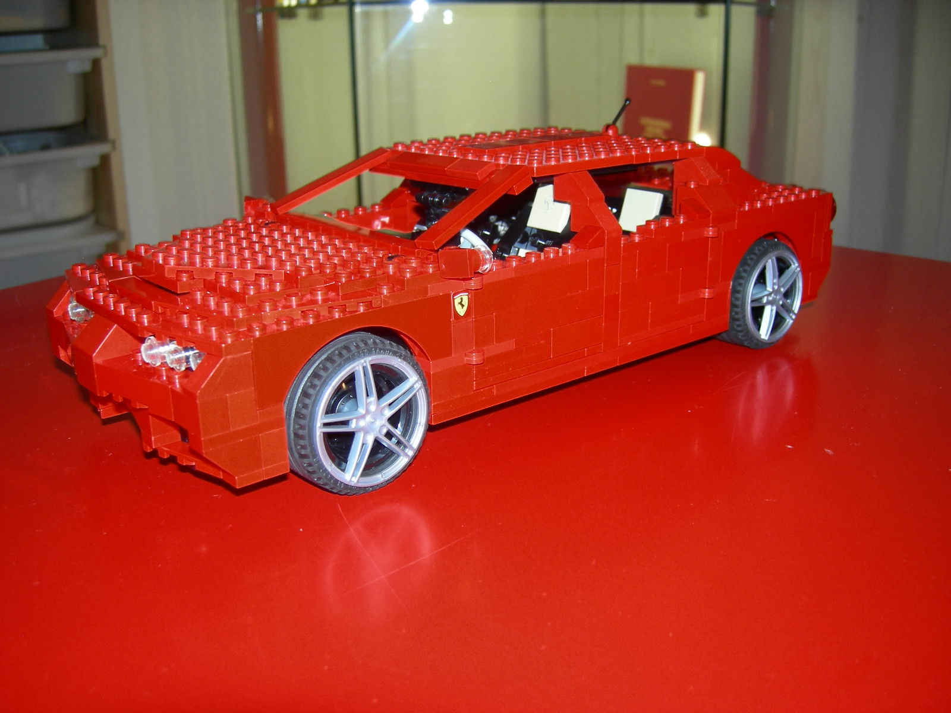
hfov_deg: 51.4
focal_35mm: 36
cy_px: 356
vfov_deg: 39.7
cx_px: 476
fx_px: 989
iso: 64
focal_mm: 7.5
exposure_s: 1/60.1
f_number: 2.7
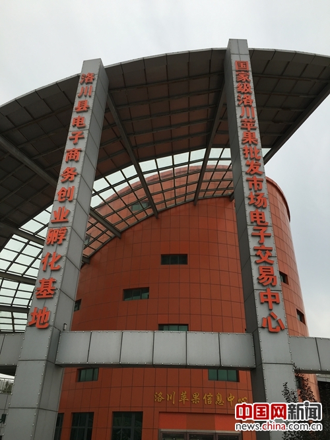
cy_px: 220
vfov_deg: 61.7
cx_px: 165
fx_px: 369
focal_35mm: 29
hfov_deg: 48.2
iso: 25
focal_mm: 4.15
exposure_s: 1/561
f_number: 2.2
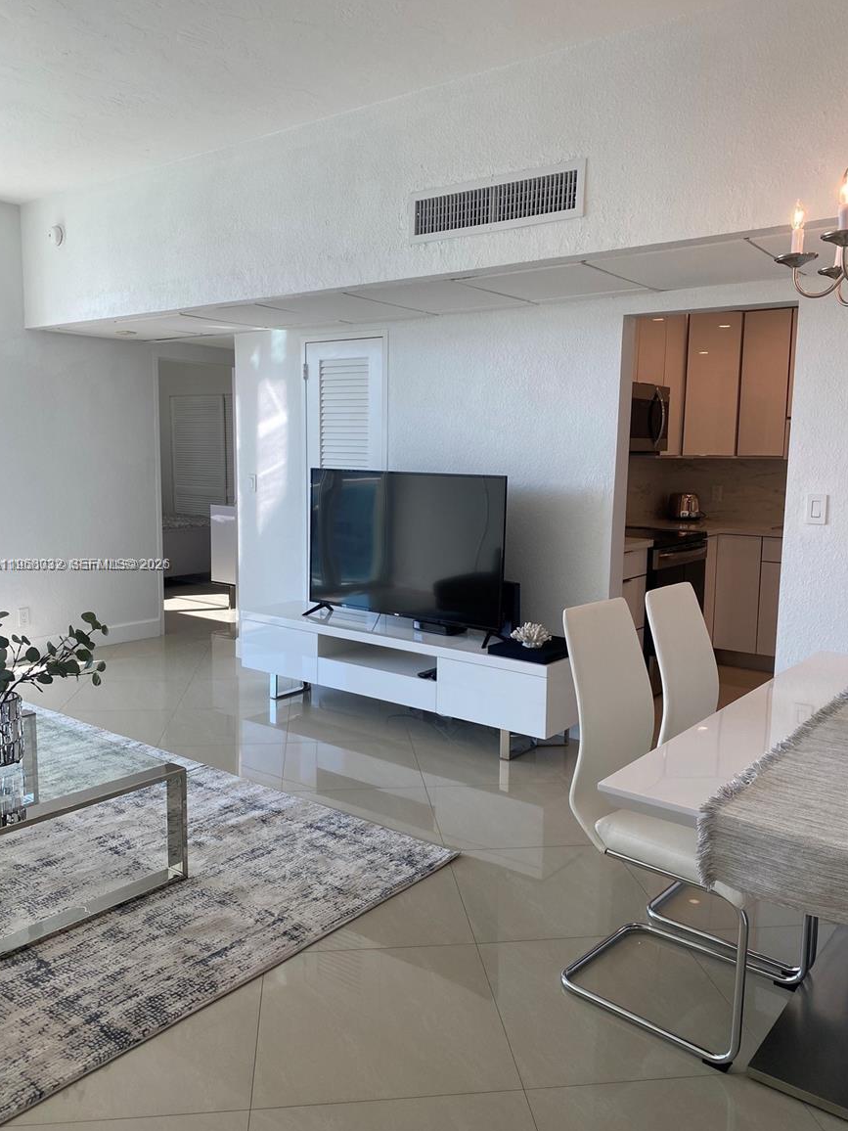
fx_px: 882
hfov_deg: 51.4
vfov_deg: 65.3
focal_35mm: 27
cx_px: 429
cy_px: 566
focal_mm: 4.25
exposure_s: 1/266
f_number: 1.8
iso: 32
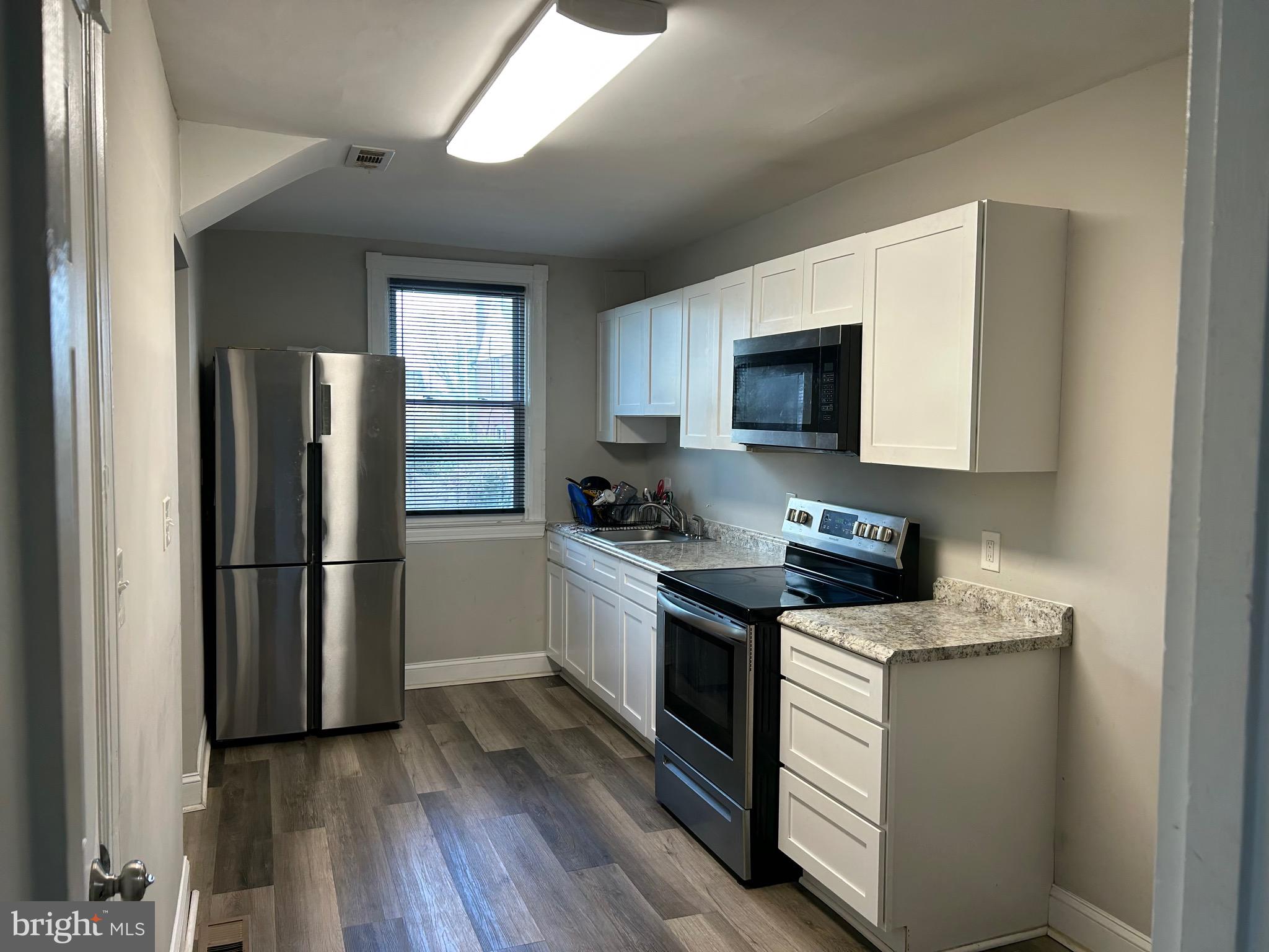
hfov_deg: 67.3
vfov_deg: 53.1
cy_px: 476
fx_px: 953
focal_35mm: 26
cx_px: 634
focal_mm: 5.7
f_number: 1.5
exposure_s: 1/120
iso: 80
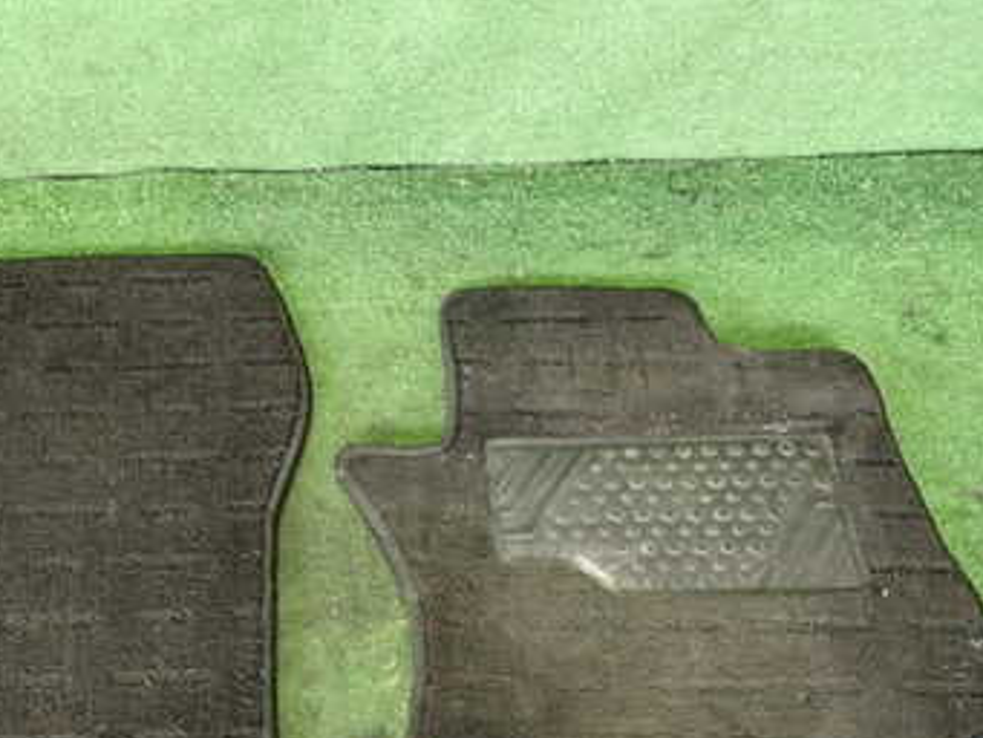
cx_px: 245
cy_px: 530
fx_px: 1250
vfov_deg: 32.4
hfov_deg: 41.6
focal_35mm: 44
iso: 640
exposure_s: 1/30
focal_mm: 4.5
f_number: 2
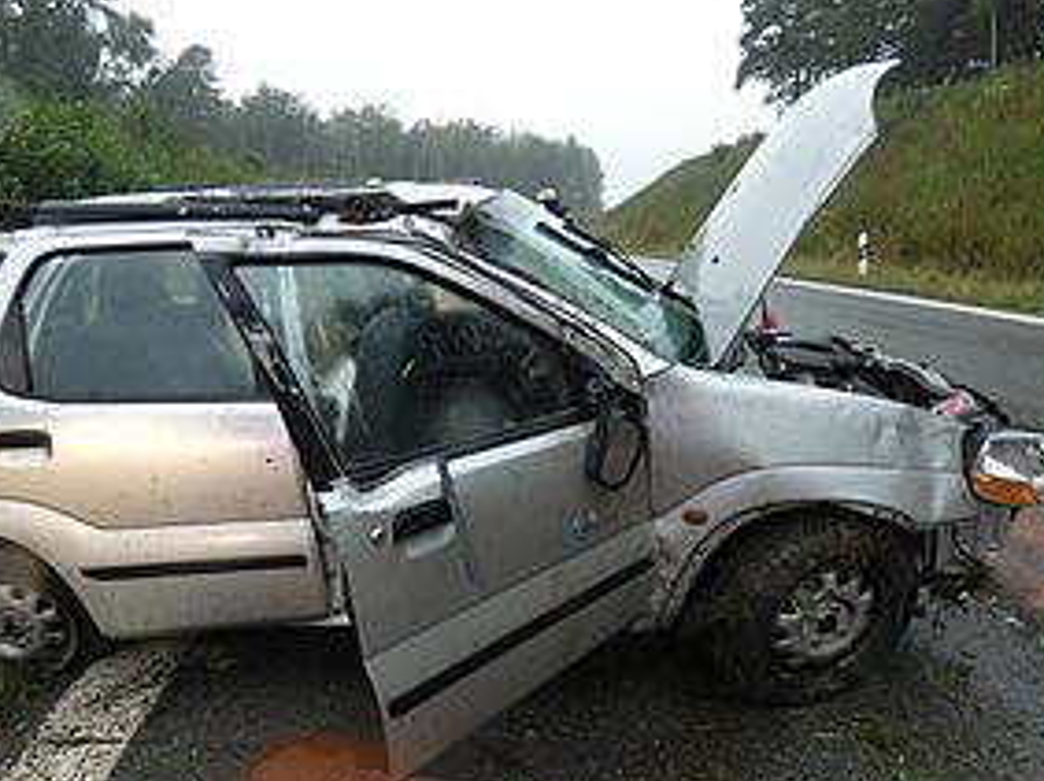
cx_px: 444
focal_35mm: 25
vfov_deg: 54.7
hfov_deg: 69.1
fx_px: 753
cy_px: 429
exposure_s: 1/100
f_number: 2.8
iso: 80
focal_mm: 3.6
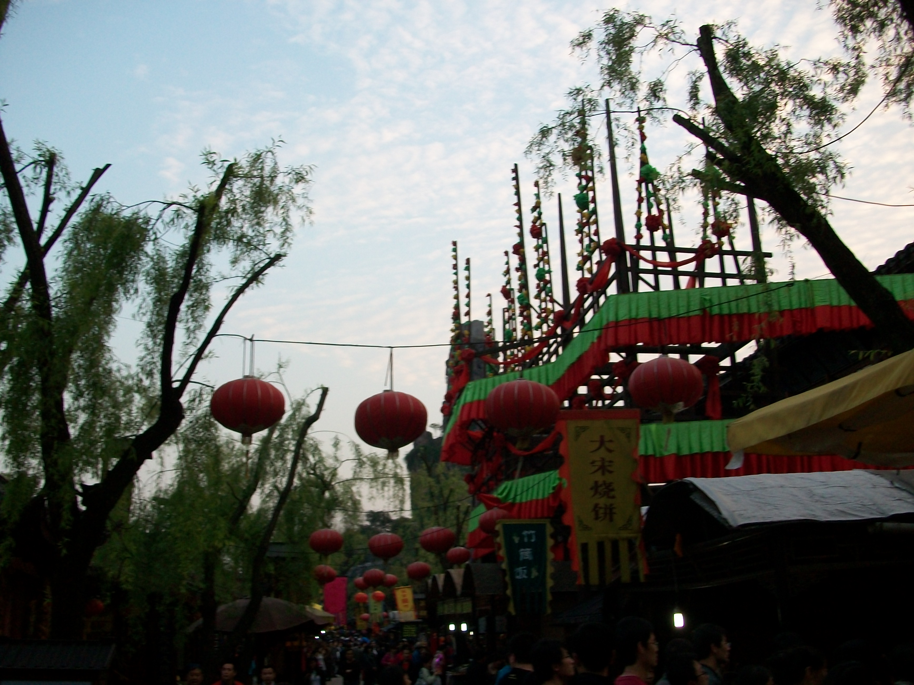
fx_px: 898
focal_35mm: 34
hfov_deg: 54.0
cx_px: 457
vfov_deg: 41.8
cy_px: 342
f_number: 2.8
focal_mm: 5.7
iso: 80
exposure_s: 1/100
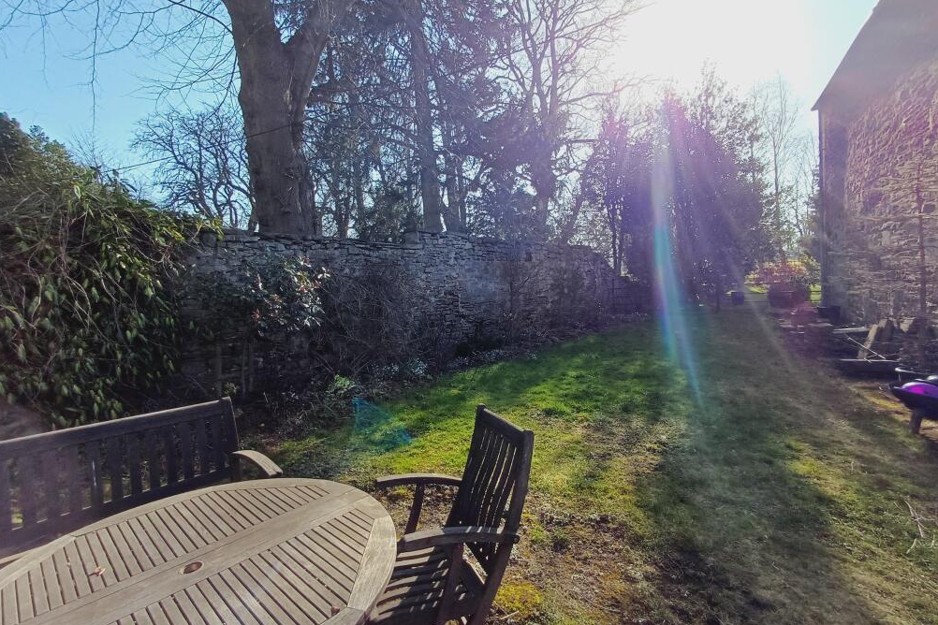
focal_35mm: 17
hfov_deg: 93.3
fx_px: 443
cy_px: 307
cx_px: 460
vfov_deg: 70.4
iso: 40
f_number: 2.2
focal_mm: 1.64
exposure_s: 1/447
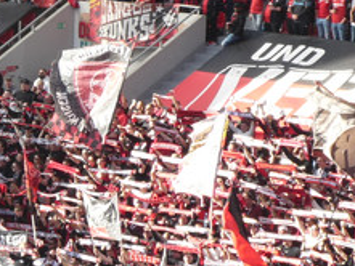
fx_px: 4012
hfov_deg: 5.0
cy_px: 149
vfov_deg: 3.8
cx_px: -151
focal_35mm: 391
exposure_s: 1/100
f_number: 5.3
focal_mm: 24.2
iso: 80
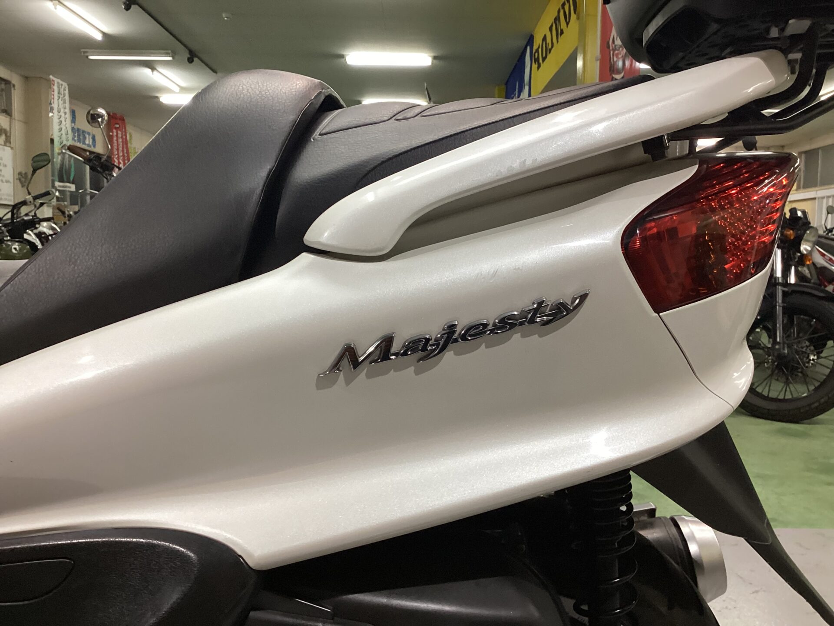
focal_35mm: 31
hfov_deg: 58.4
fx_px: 747
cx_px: 417
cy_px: 313
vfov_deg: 45.4
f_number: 2.4
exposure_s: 1/60
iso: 125
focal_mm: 3.3
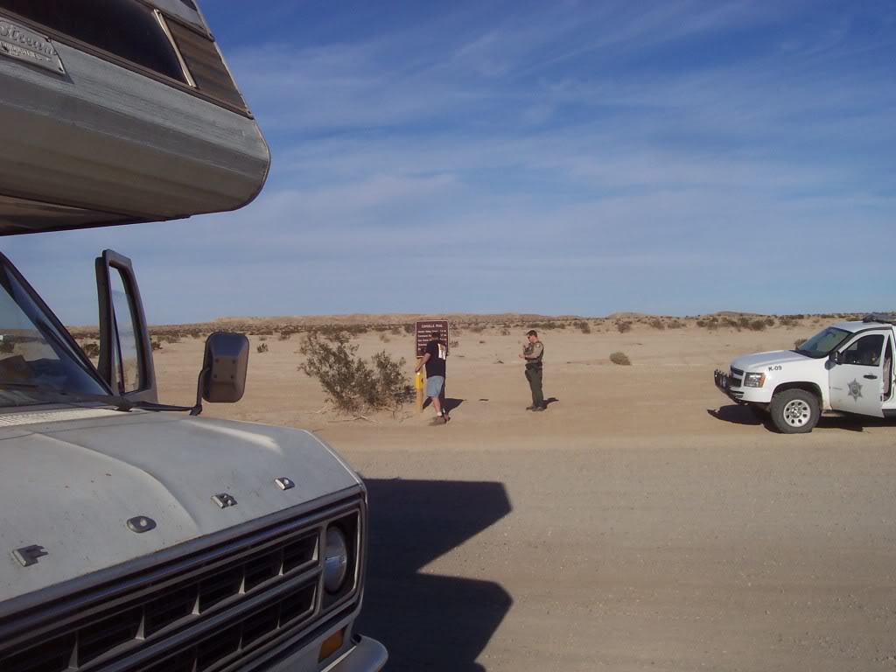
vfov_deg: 38.7
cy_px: 336
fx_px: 958
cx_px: 448
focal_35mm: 37
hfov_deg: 50.1
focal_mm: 5.6
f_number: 5.6
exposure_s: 1/1000
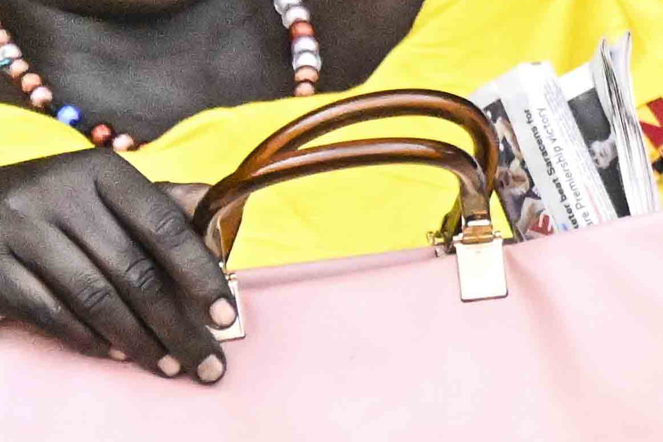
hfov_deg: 1.4
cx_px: 1563
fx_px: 26220
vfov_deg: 1.0
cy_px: -188
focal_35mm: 1424
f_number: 7.1
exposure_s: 1/2500
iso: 16000
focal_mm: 200
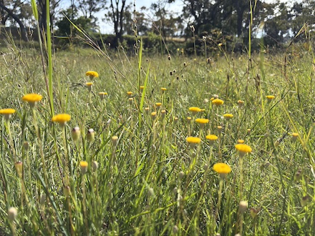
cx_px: 158
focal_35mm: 26
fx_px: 237
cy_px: 118
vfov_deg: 53.1
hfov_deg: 67.3
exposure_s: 1/2062
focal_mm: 5.96
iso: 50
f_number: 1.6
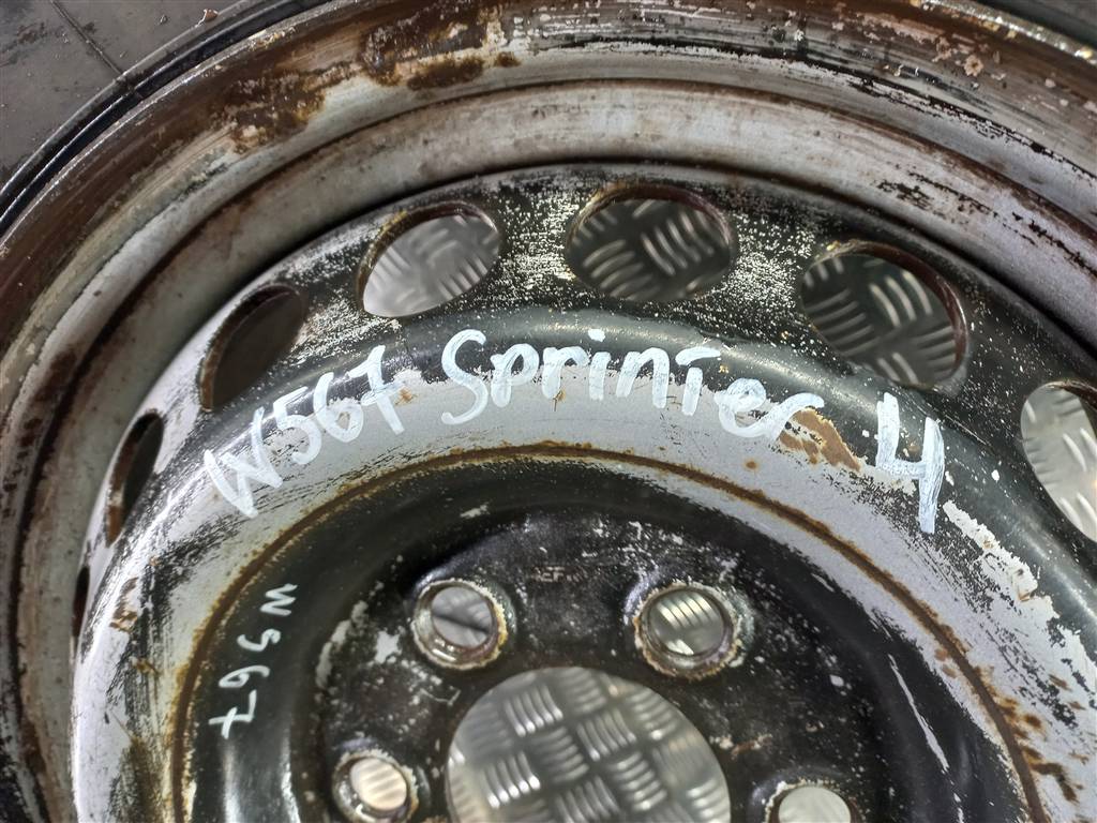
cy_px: 412
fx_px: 792
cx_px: 548
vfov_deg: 54.9
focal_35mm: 25
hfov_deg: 69.4
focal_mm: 4.6
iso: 200
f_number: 1.8
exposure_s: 1/50
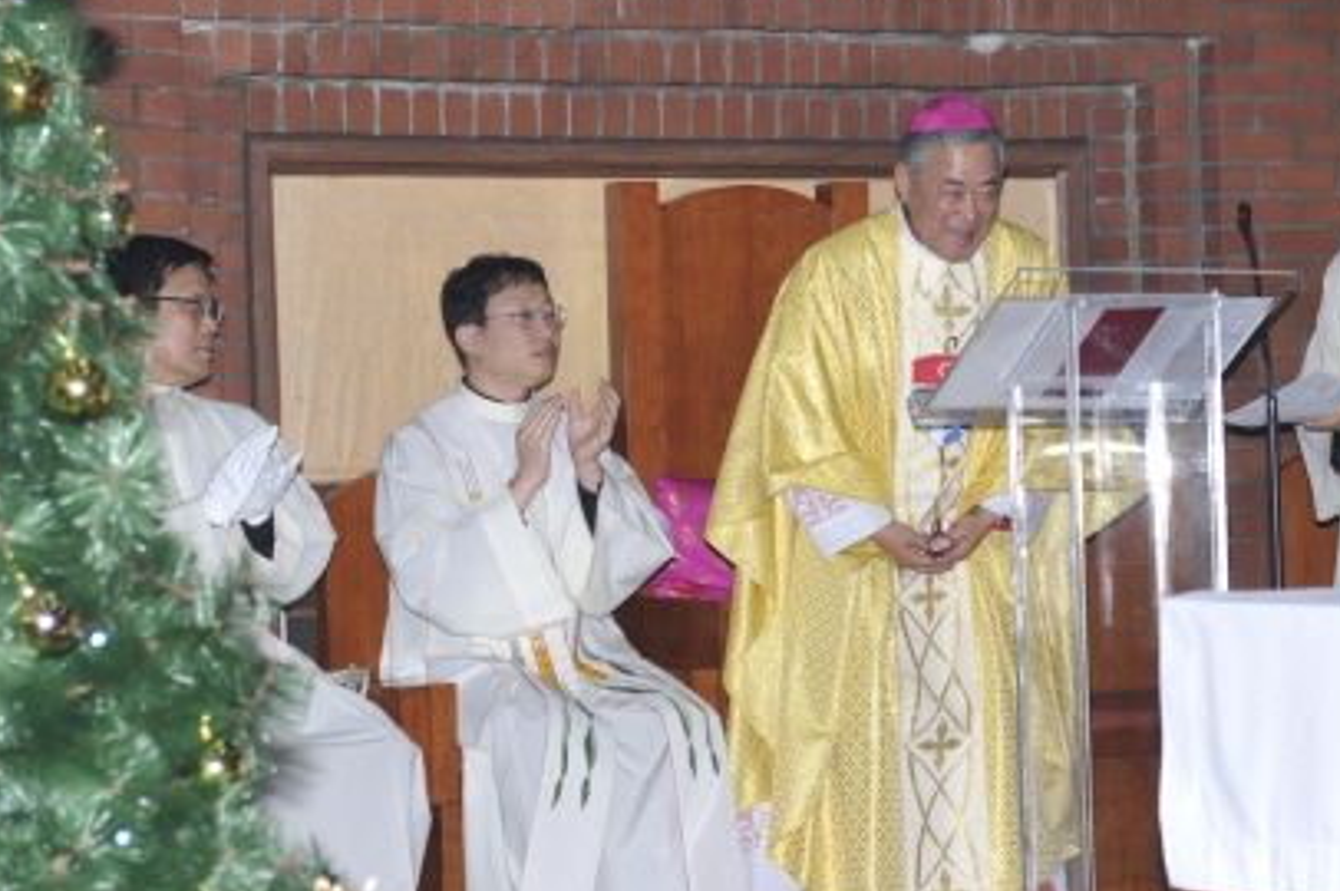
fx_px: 4612
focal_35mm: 124
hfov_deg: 16.5
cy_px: 371
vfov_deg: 11.0
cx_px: 937
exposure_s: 1/60
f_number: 5.6
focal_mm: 70
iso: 200
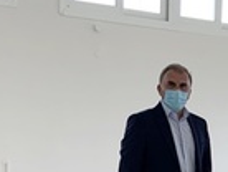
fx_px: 759
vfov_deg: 12.5
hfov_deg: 16.6
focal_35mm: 115
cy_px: 226
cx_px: 245
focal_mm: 3
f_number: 1.8
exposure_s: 1/120
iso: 20
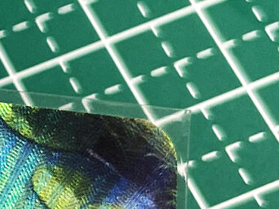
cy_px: 36
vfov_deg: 7.5
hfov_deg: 9.5
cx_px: -242
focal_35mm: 198
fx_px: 1596
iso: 151
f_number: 1.6
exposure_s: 1/49
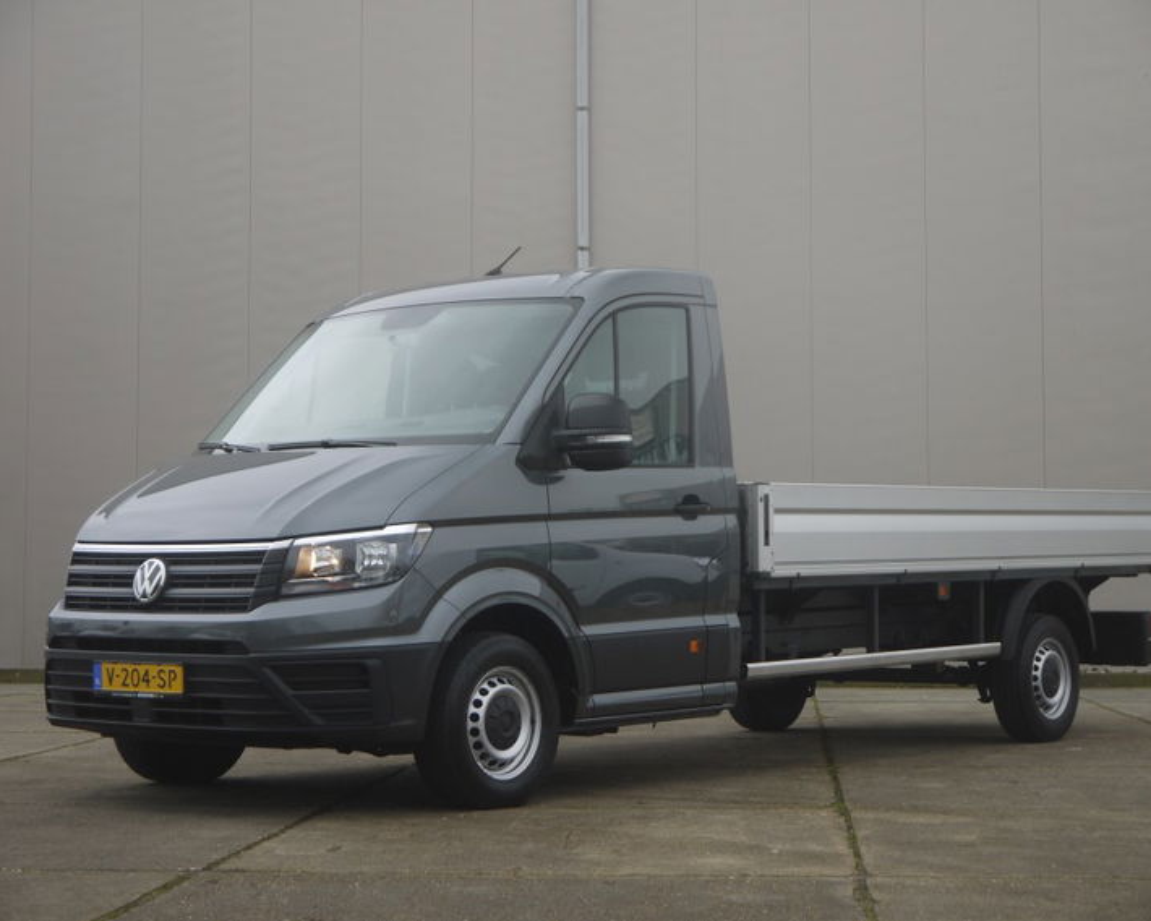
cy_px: 460
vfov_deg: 22.2
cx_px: 613
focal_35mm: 69
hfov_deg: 27.5
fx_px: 2350
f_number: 5.2
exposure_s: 1/60
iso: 200
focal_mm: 33
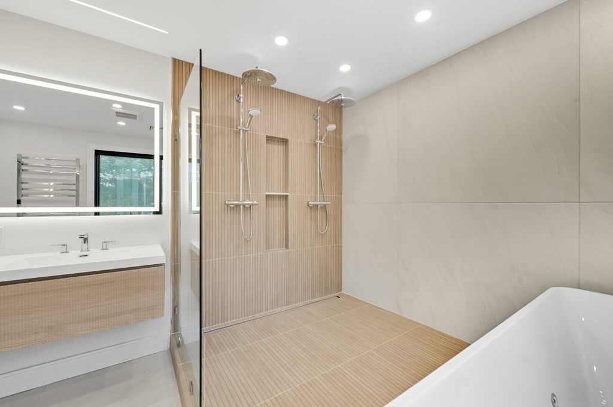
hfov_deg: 104.3
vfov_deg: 81.1
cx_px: 306
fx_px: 238
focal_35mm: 14
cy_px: 204
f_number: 8
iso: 100
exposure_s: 1/80
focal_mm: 14
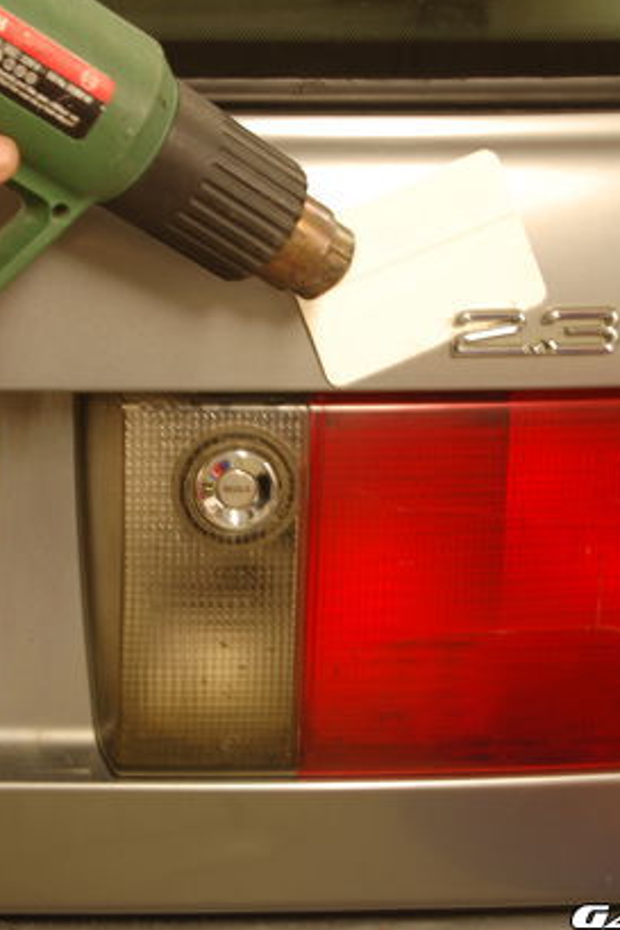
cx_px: 234
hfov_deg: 10.6
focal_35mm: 129
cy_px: 456
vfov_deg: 15.9
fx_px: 3329
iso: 200
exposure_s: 1/3
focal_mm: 55
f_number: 5.6
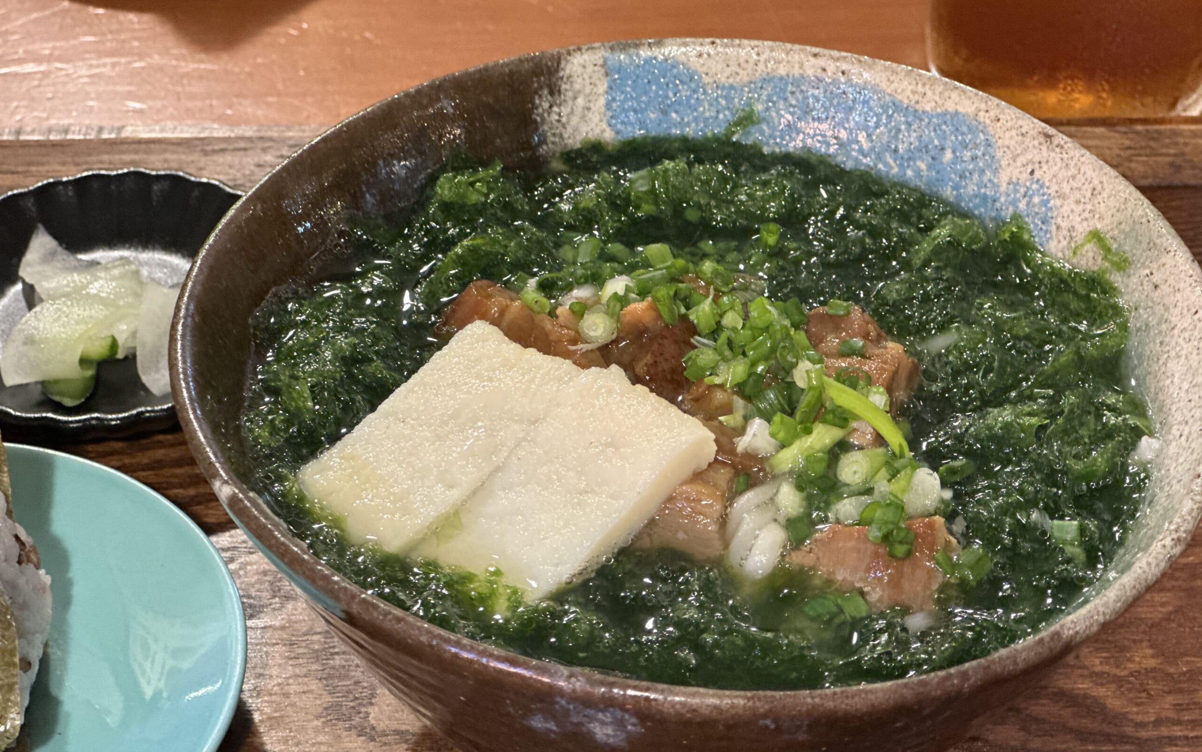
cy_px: 369
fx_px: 2686
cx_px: 599
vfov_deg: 15.9
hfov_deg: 25.2
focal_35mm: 82
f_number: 2.8
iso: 320
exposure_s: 1/30
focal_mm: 9
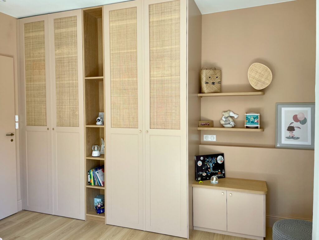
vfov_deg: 53.1
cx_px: 160
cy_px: 120
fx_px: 240
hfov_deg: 67.3
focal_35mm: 26
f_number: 1.6
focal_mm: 4.2
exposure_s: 1/121
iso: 50
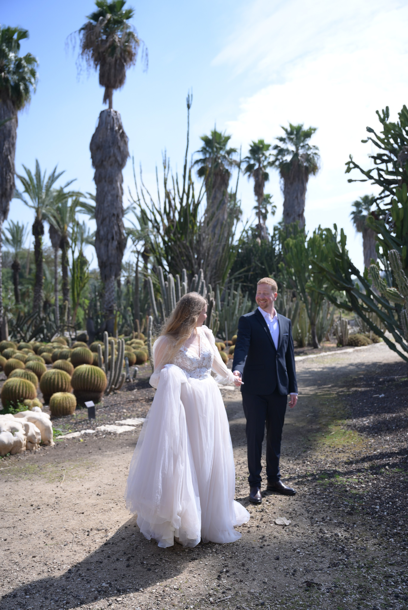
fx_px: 594
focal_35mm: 35
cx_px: 204
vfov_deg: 54.4
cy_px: 305
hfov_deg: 37.9
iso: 100
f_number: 3.5
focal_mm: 35
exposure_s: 1/1000
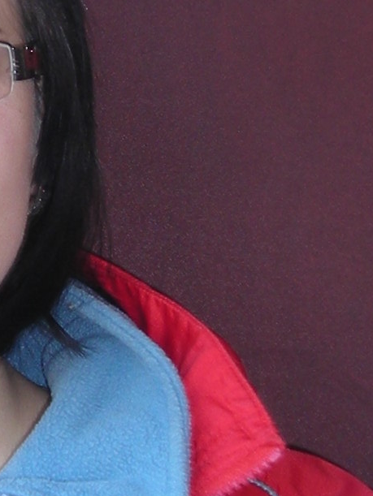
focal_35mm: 175
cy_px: 182
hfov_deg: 8.4
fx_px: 2512
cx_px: -81
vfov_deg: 11.3
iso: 50
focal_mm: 6.3
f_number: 3.2
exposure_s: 1/30
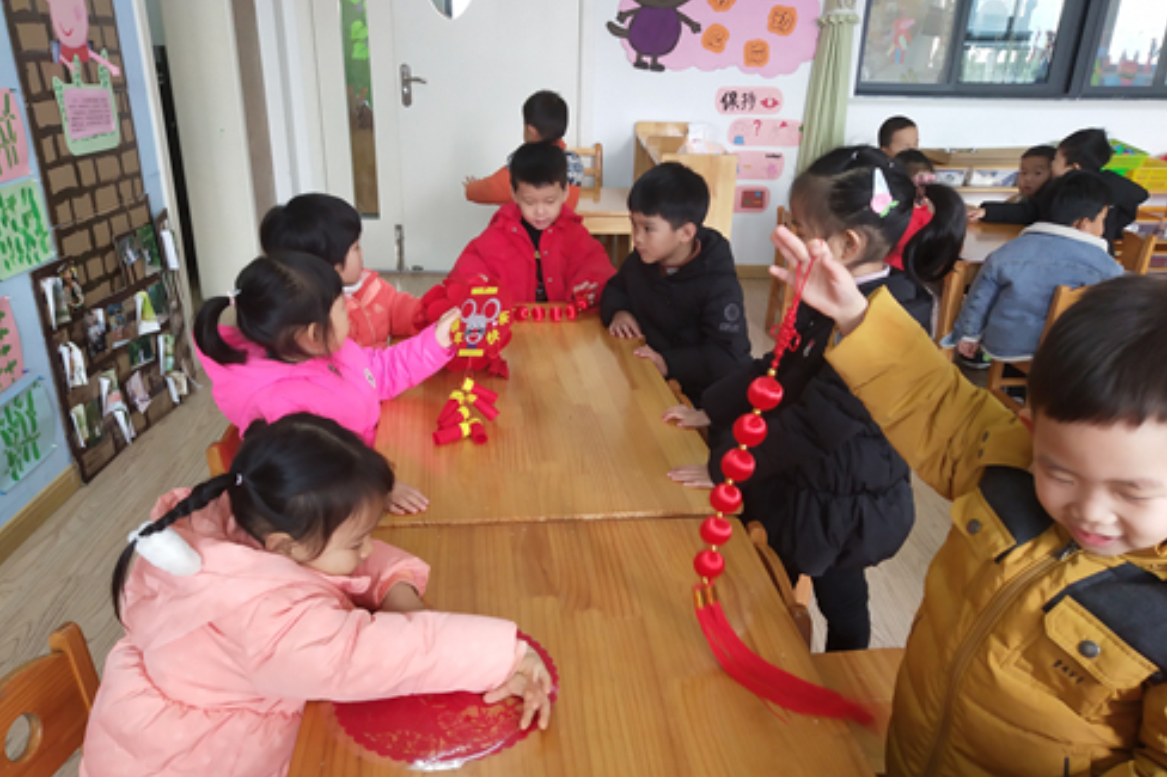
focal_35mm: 32
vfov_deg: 41.0
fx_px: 1037
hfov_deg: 58.7
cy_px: 429
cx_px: 574
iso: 100
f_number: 1.8
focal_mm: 3.95
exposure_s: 1/100
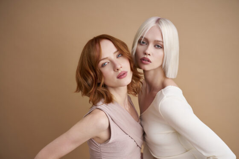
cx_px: 120
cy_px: 80
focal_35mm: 50
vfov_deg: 27.0
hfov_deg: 39.6
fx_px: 332
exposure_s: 1/160
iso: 160
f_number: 6.3
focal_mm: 50
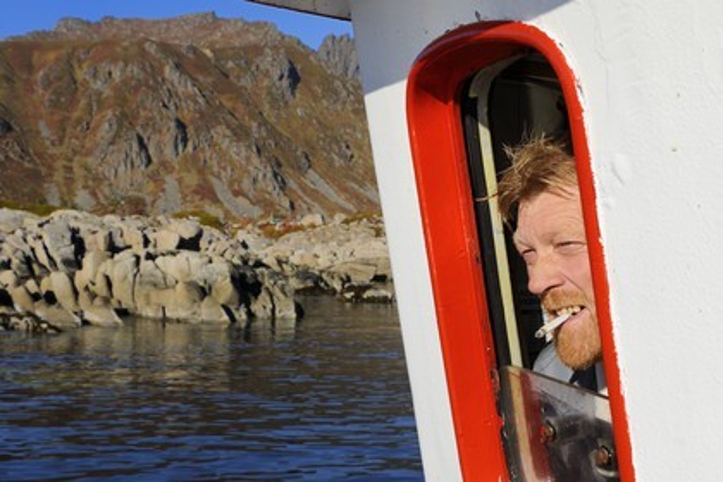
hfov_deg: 41.1
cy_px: 241
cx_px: 362
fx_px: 964
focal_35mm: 48
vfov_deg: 28.1
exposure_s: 1/160
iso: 200
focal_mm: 48
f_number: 16
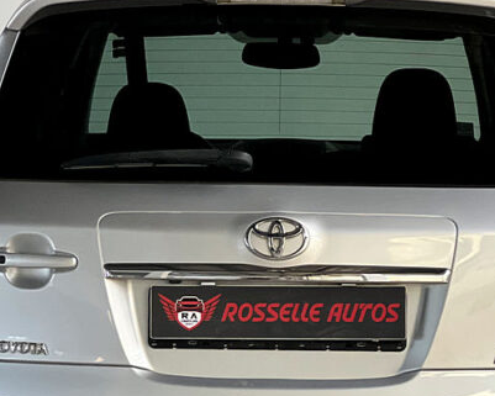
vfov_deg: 10.3
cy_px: 297
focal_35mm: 150
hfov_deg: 12.8
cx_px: 277
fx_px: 2198
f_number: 2.8
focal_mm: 9
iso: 250
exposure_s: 1/107
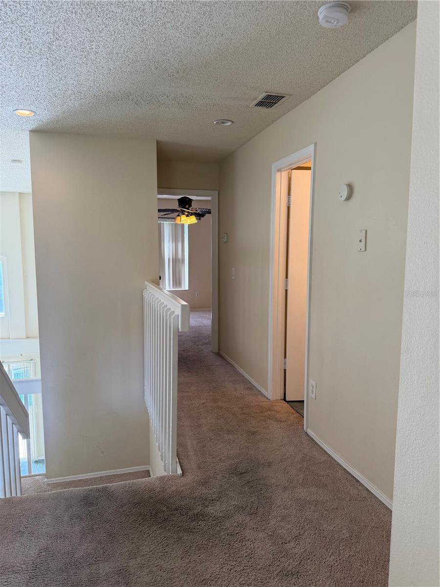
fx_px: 407
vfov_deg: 71.6
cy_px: 294
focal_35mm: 24
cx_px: 220
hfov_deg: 56.8
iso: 125
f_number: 1.78
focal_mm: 6.76
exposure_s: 1/160
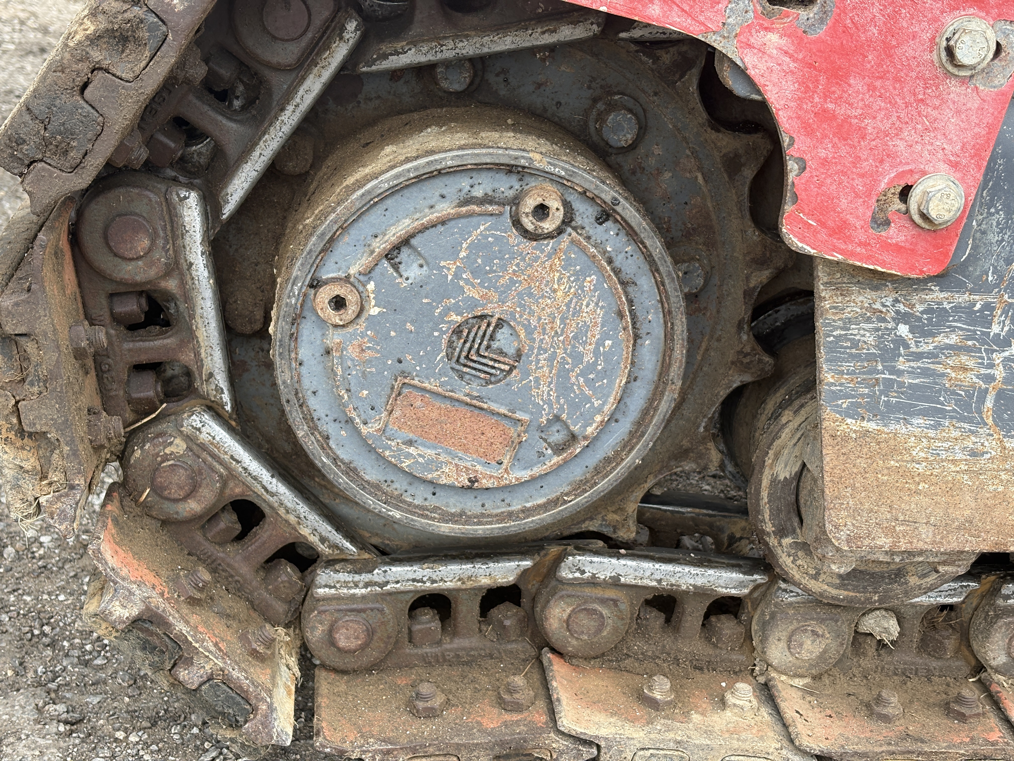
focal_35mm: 52
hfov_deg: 36.8
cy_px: 380
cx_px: 507
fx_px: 1523
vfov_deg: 28.0
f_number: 1.6
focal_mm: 5.96
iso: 50
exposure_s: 1/422
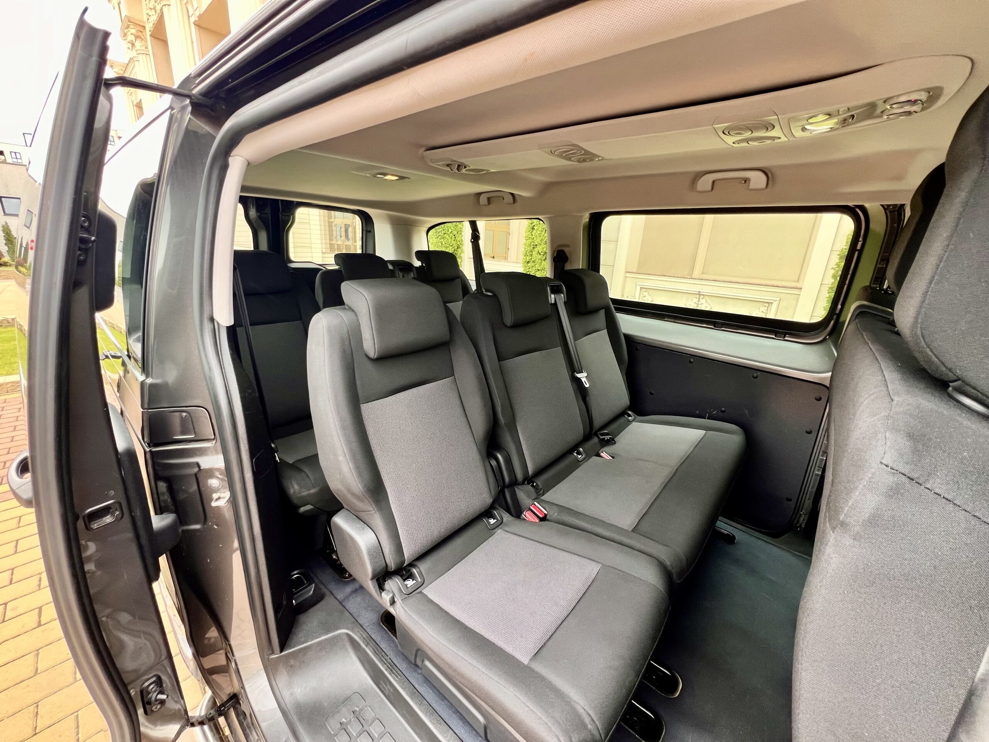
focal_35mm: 13
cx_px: 494
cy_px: 371
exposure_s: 1/99
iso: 125
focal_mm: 1.57
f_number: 1.8
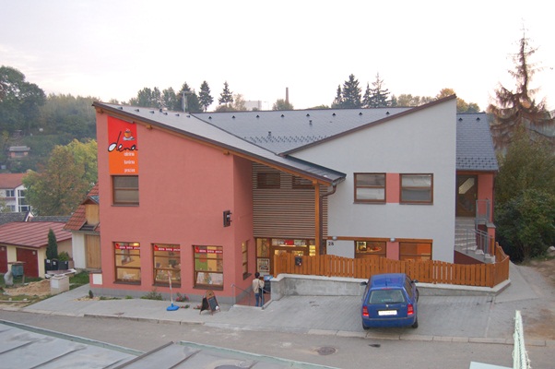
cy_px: 184
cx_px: 278
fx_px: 554
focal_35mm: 36
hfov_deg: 53.2
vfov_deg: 36.8
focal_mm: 24
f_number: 4
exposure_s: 1/60
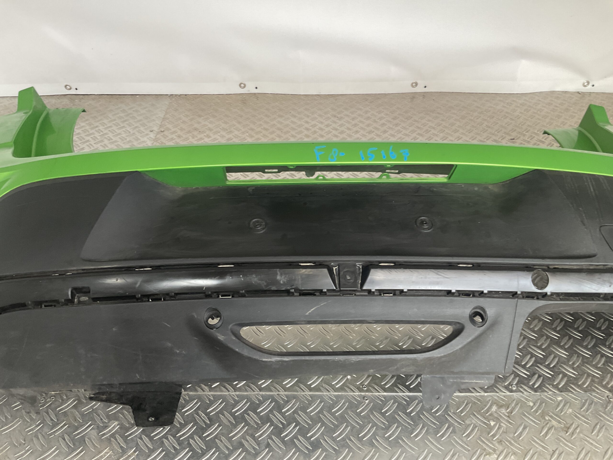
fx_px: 514
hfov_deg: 61.7
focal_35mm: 29
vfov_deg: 48.2
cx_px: 306
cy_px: 230
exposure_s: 1/120
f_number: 1.8
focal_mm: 3
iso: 50
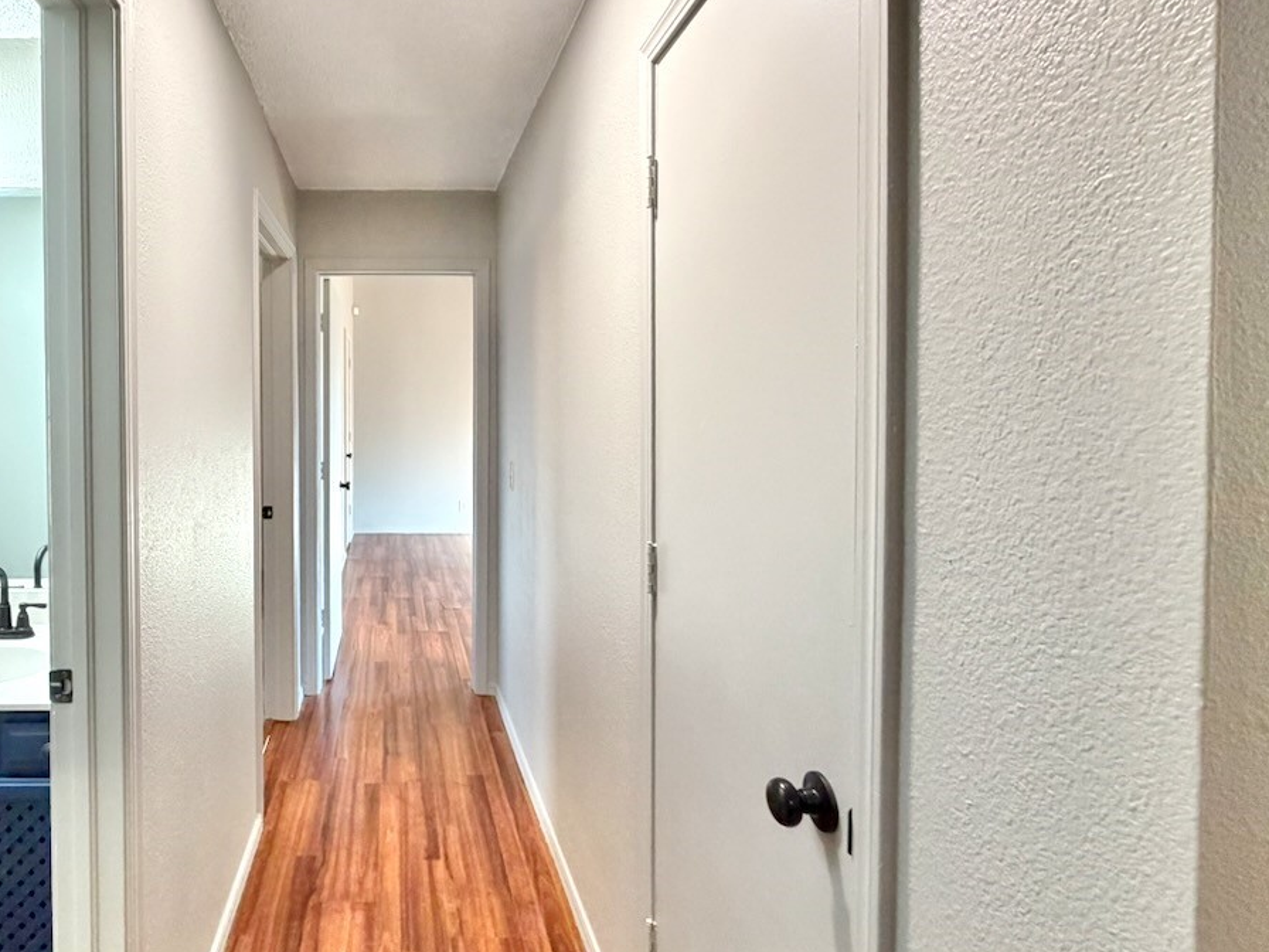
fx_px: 733
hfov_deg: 78.4
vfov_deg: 65.8
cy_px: 424
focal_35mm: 20
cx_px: 399
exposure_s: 1/60
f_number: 2.2
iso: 500
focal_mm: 2.22
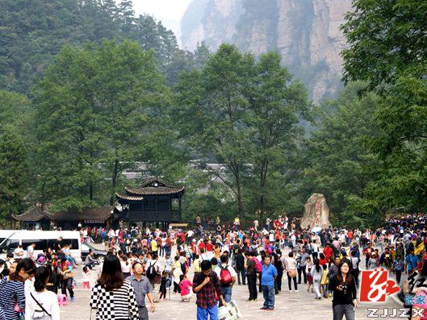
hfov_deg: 26.5
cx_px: 228
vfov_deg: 20.0
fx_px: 907
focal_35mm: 74
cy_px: 160
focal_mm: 45
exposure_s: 1/160
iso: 400
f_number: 11
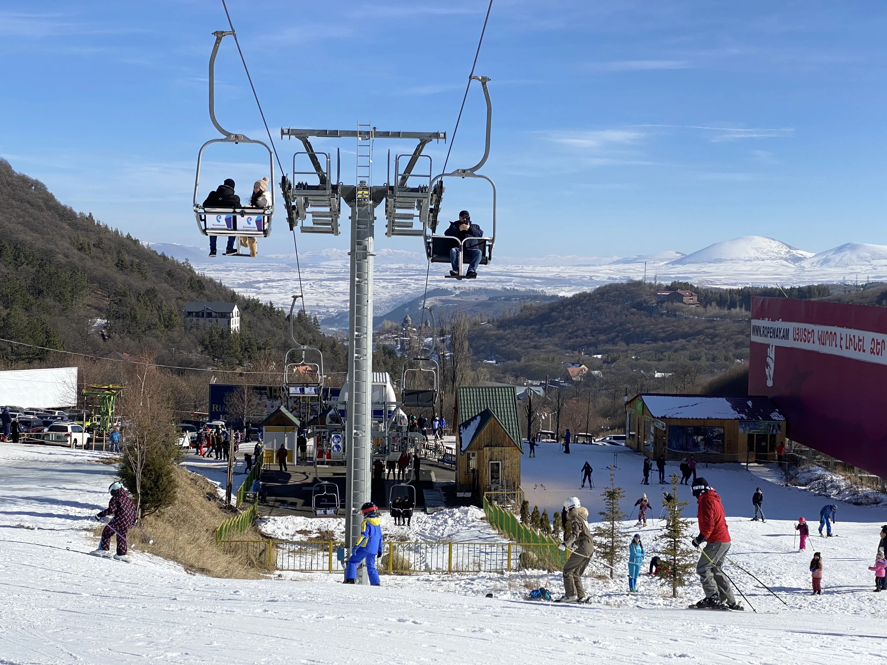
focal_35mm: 52
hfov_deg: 36.8
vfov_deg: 28.0
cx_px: 444
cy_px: 332
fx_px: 1332
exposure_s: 1/3195
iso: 20
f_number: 2
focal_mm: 6
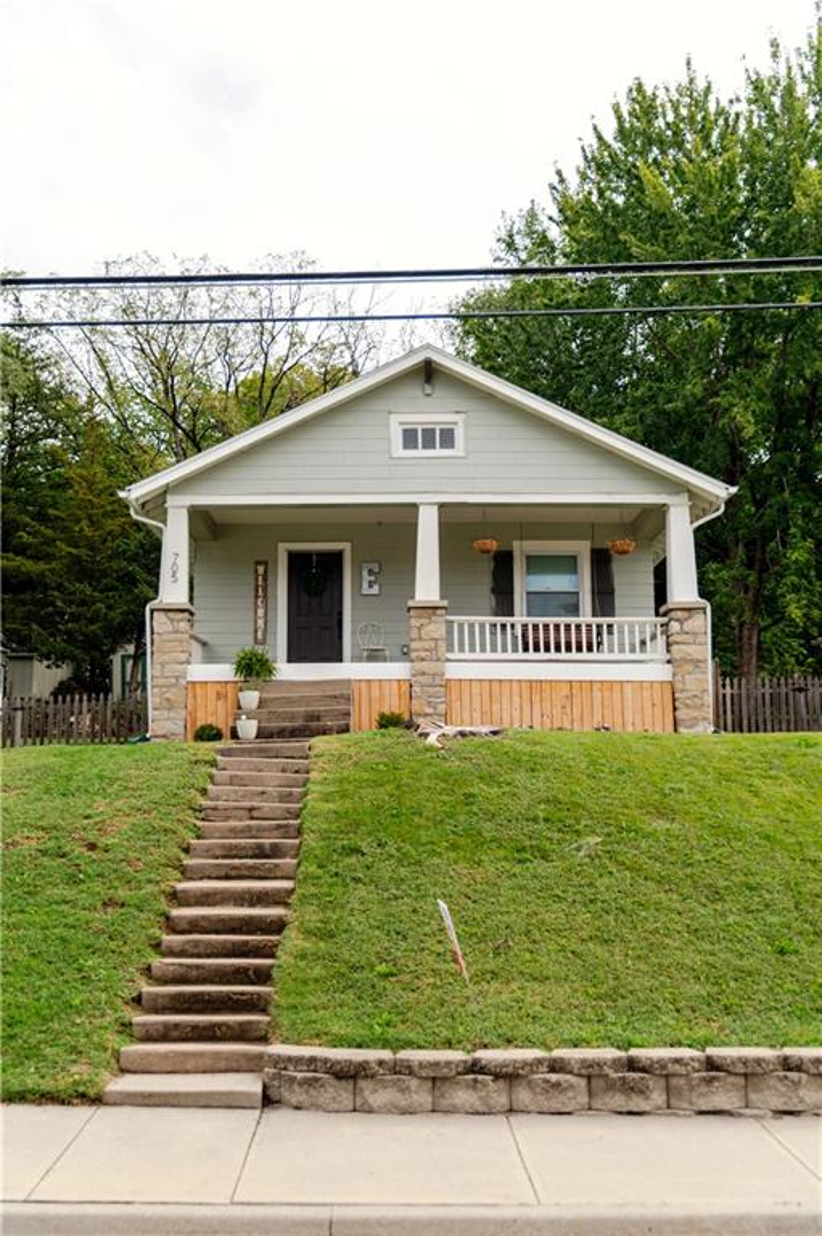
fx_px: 1200
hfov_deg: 37.8
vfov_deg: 54.5
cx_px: 411
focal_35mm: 35
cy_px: 618
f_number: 2.8
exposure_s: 1/1250
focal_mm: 35
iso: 100
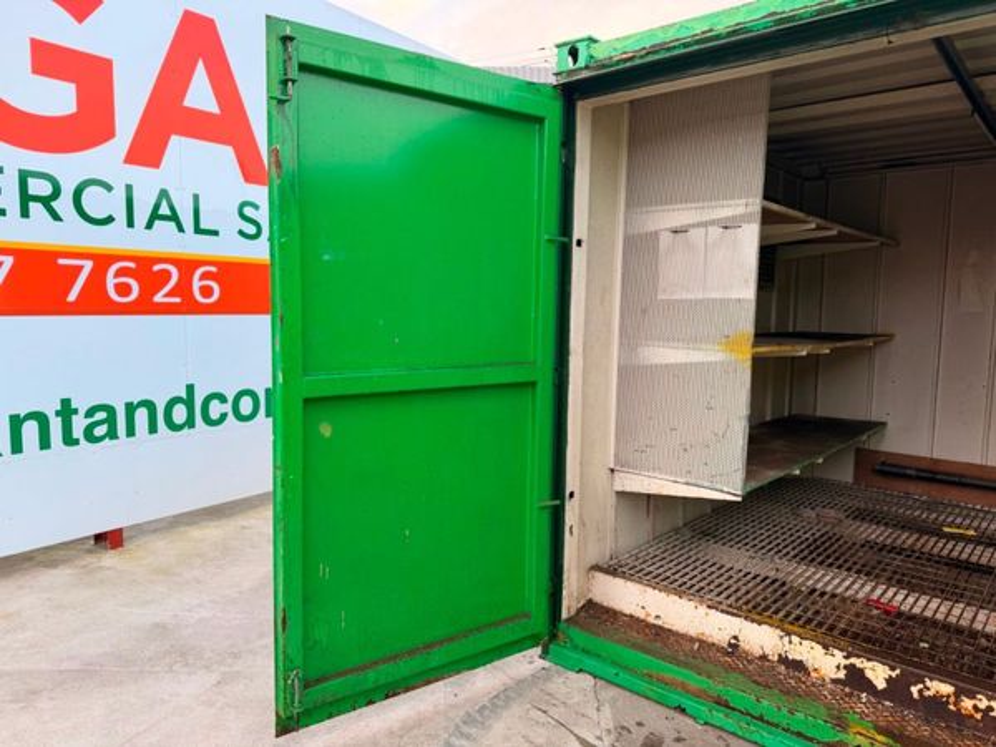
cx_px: 498
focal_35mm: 24
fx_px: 691
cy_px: 374
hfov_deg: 71.6
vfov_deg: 56.8
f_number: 1.78
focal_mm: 6.76
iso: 80
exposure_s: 1/379
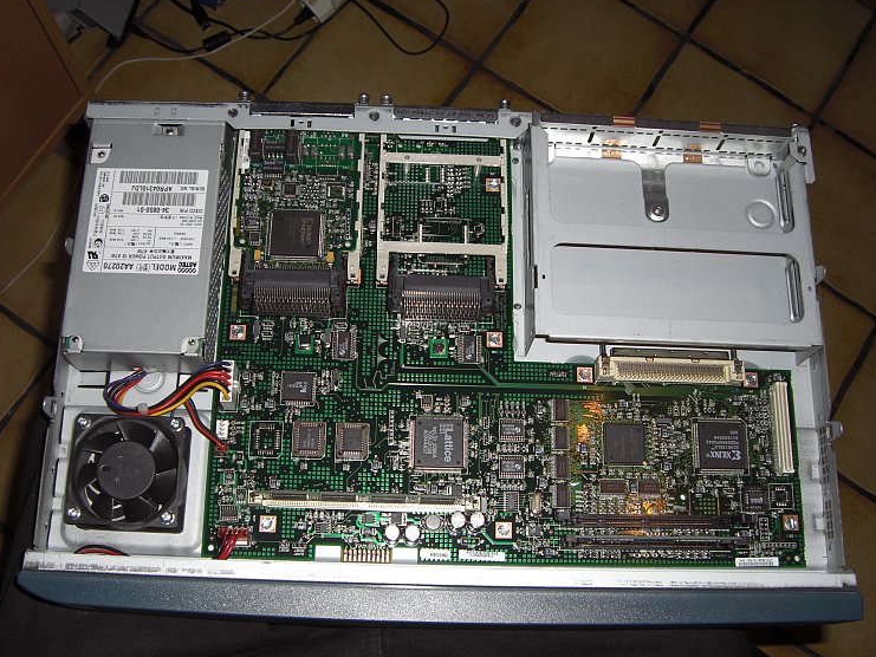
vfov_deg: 35.1
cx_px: 426
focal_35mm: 41
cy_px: 340
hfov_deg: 45.8
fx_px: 1038
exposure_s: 1/60
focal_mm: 6.2
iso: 64
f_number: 2.7
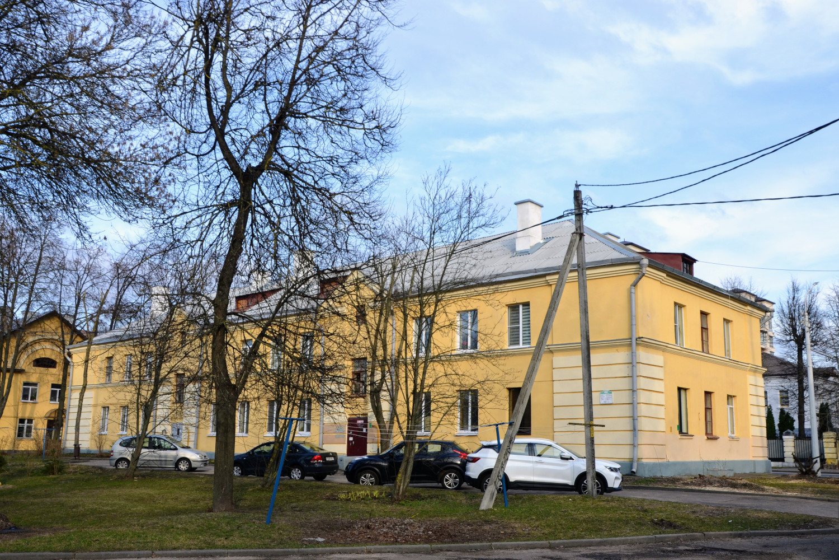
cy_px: 280
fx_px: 734
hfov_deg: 59.5
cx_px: 420
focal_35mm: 32
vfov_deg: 41.7
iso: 200
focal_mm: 21
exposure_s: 1/250
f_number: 8
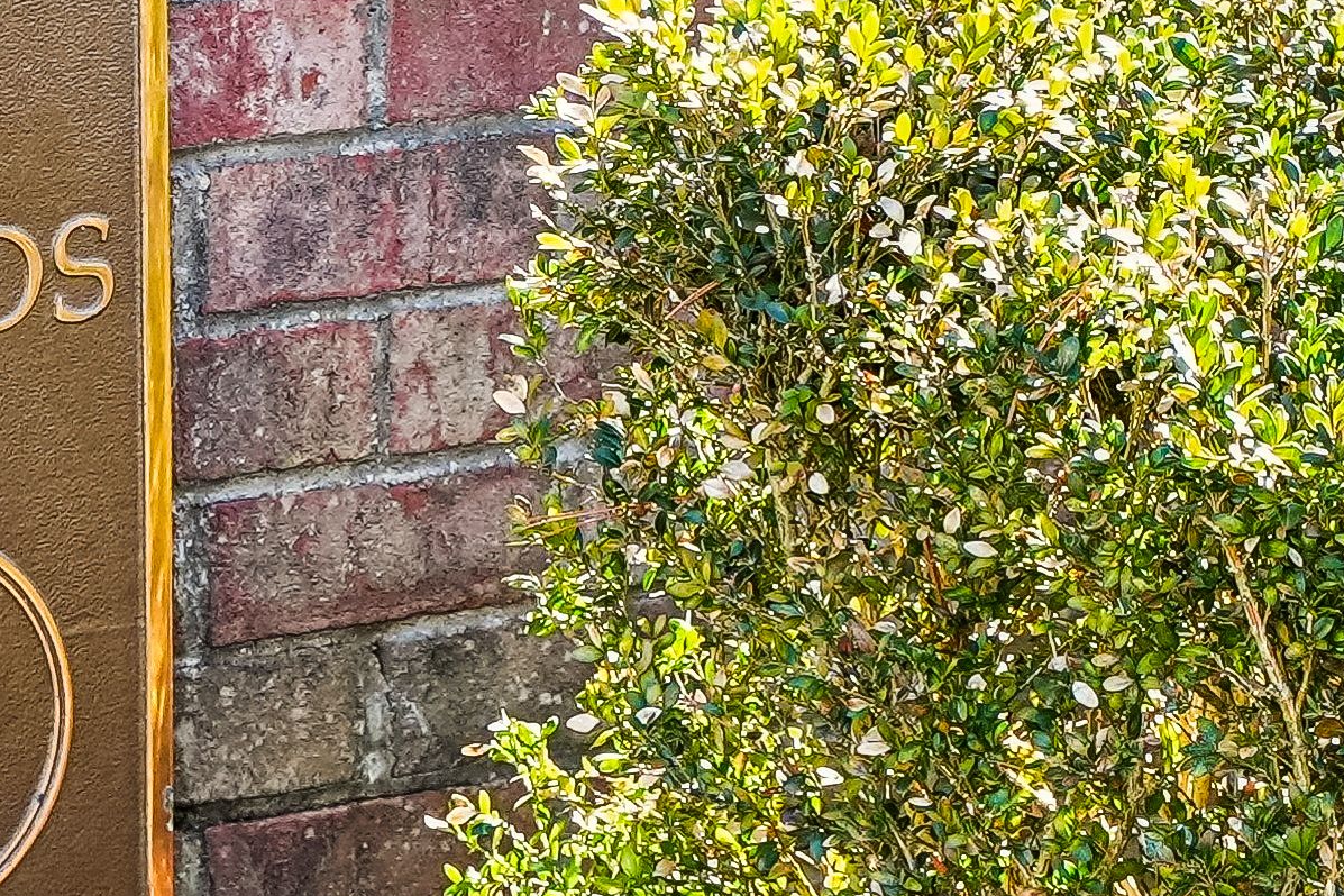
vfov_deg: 6.9
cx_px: -522
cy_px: 476
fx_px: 7429
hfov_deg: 10.1
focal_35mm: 199
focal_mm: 34
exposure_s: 1/40
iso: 400
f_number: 8
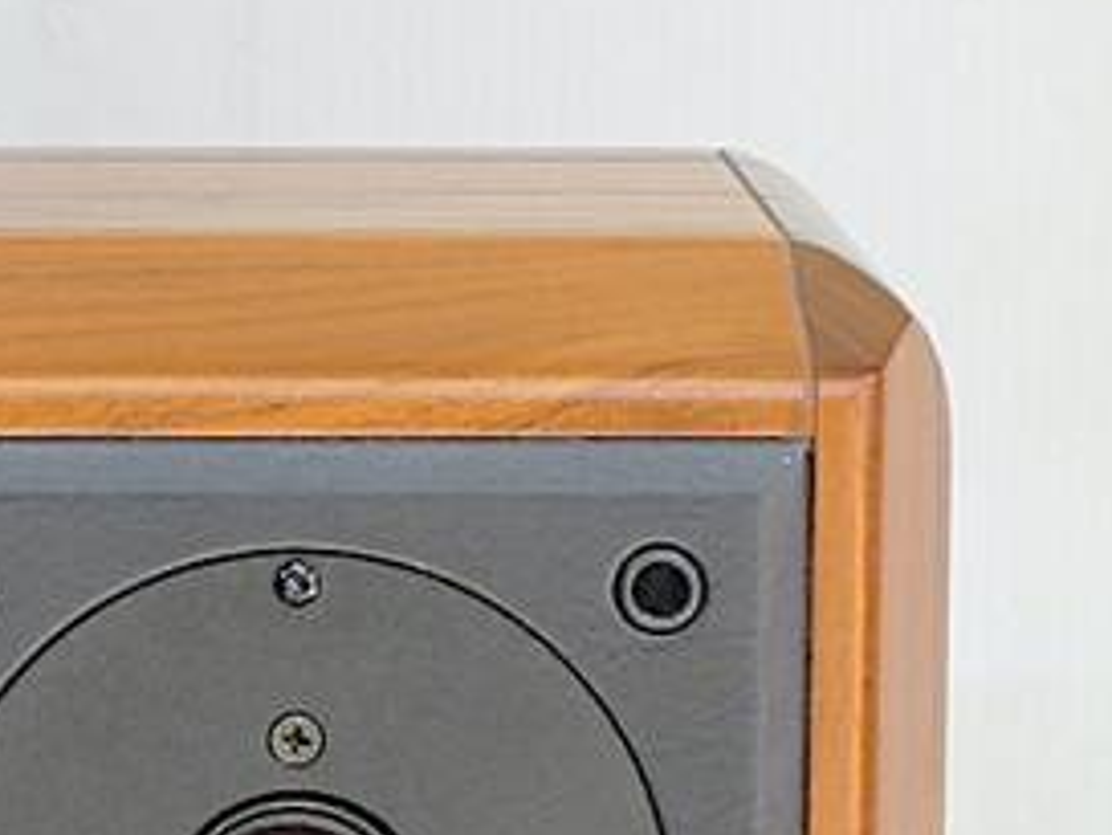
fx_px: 14012
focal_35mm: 436
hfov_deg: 4.5
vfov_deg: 3.4
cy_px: 1149
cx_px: -481
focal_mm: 22.3
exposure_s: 1/15
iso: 200
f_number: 5.2
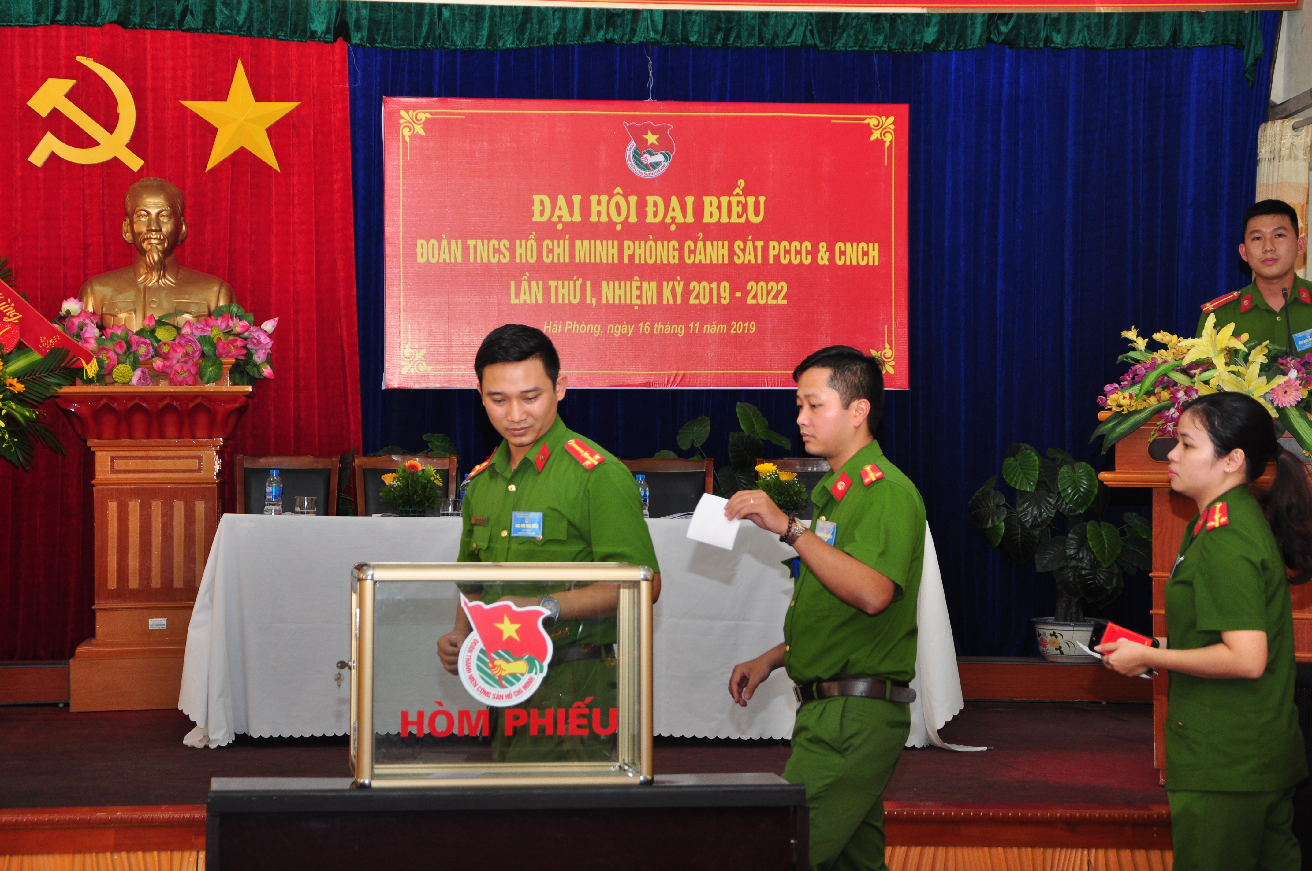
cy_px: 436
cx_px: 656
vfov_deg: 17.4
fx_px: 2839
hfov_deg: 26.0
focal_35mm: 78
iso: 400
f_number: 5
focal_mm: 52
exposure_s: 1/200
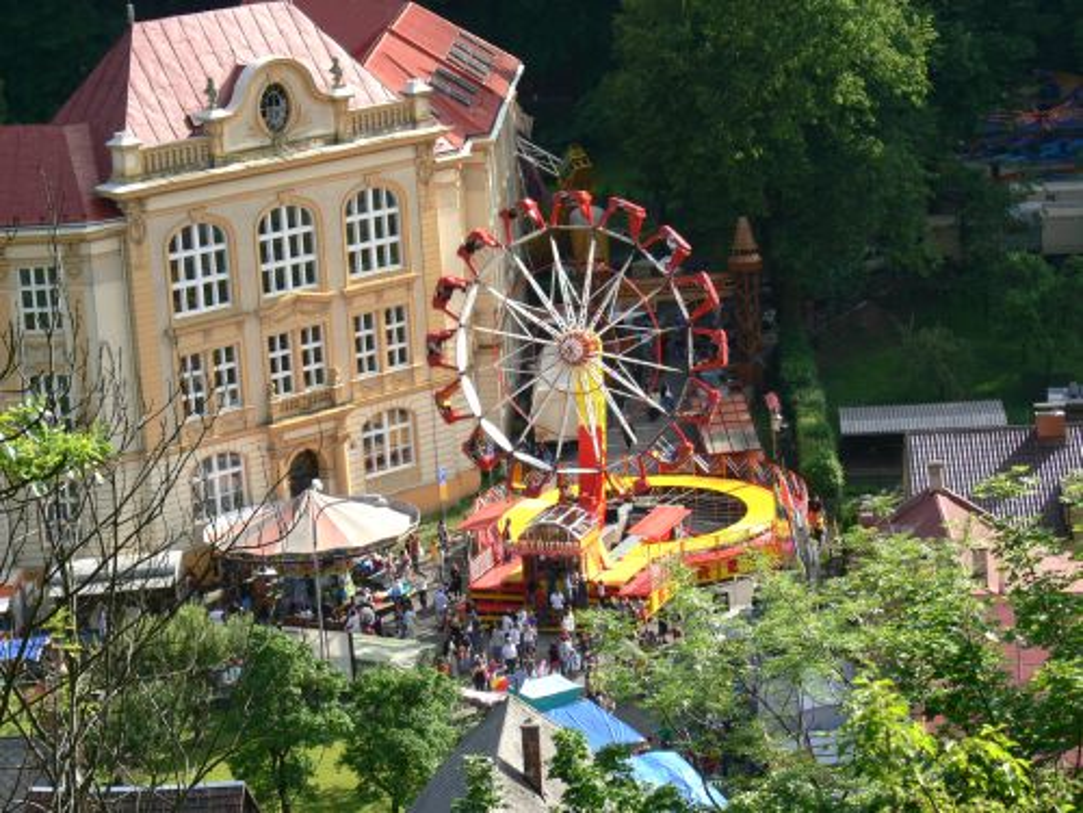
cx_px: 542
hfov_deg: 17.6
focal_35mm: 112
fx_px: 3504
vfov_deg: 13.2
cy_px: 406
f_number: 5.6
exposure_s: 1/200
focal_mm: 23.7
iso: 80
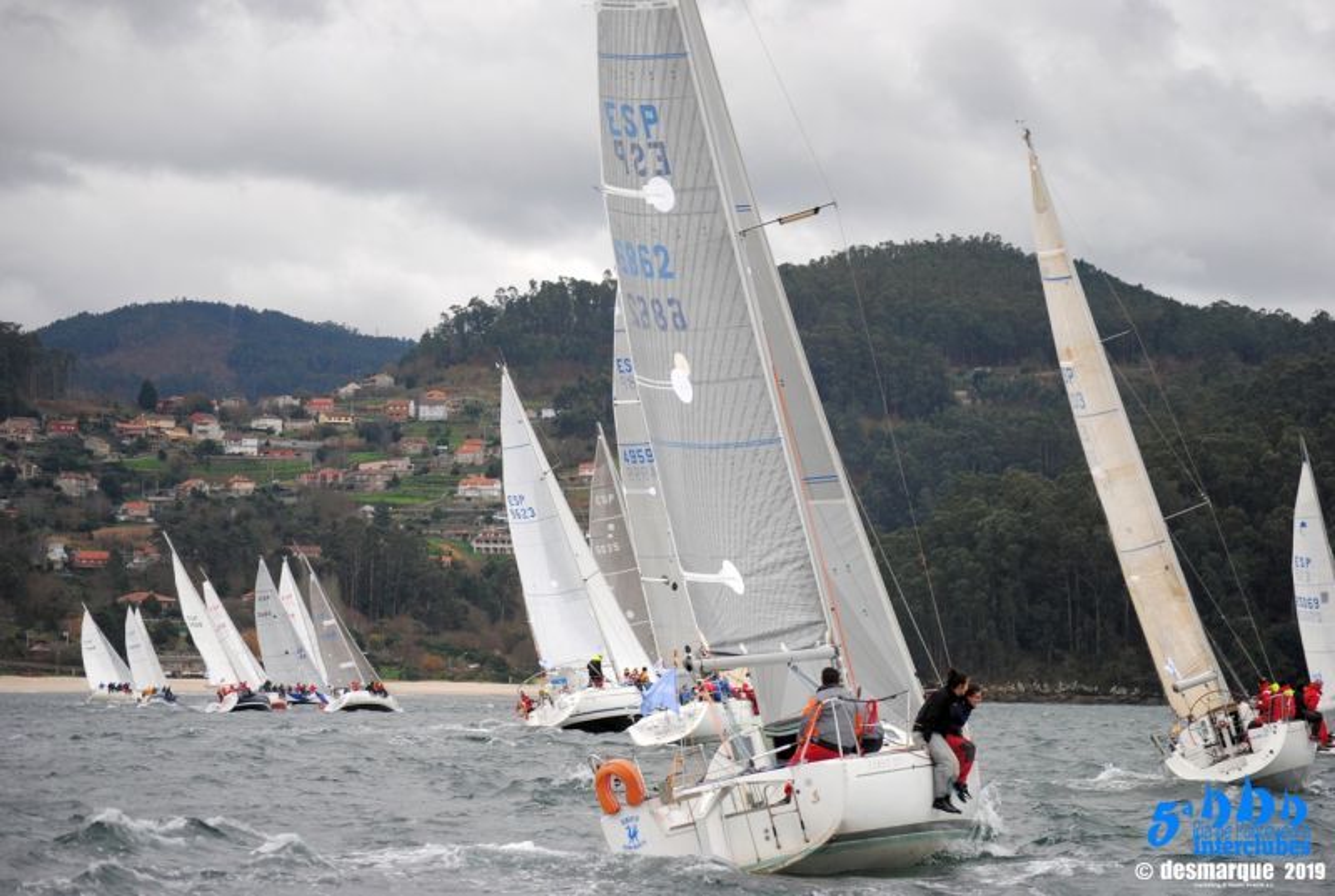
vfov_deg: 12.2
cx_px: 668
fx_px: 4180
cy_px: 448
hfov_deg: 18.1
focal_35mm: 112
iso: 200
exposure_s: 1/320
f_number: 4.5
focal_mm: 75
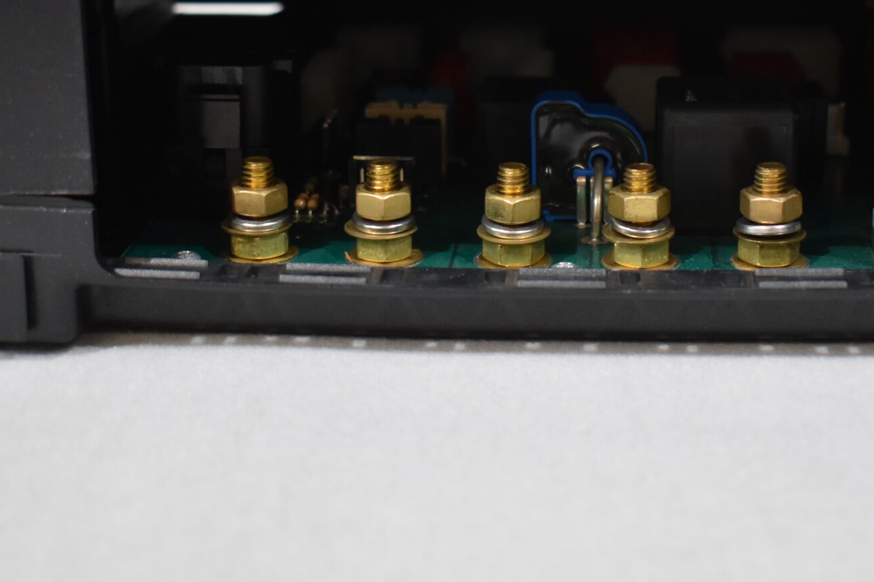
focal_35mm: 68
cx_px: 556
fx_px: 1650
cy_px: 148
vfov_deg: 19.9
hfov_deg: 29.5
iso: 800
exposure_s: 1/160
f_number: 3.8
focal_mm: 23
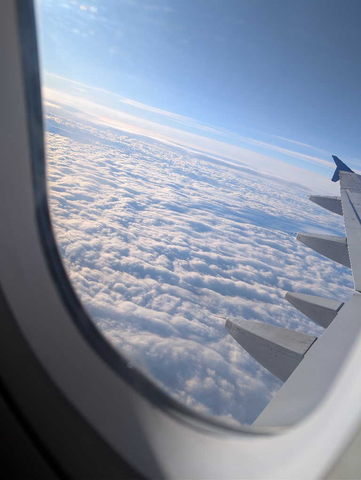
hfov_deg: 56.9
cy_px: 240
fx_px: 333
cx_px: 180
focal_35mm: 24
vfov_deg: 71.5
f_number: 1.68
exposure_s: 1/1168
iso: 22
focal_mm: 6.9
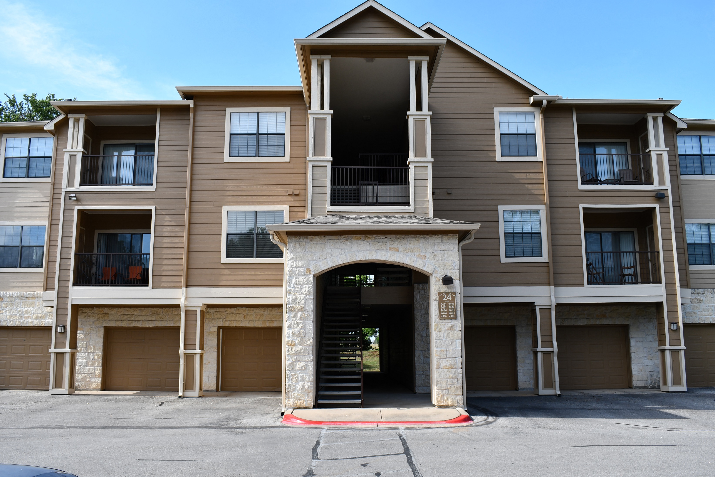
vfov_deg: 42.3
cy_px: 238
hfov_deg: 60.3
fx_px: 616
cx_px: 358
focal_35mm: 31
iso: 125
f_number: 8
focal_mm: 21
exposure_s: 1/250
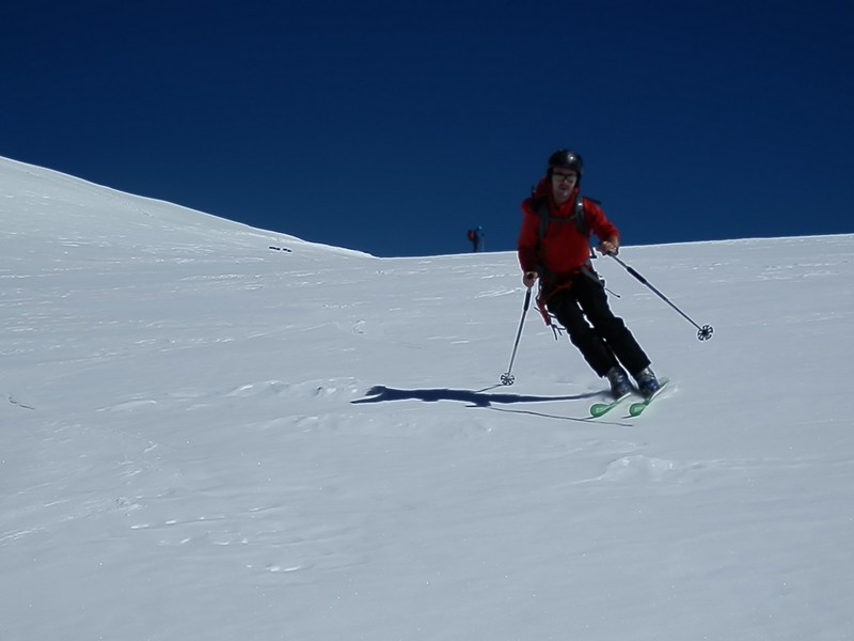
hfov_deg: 26.7
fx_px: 1801
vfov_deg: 20.2
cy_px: 320
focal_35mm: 73
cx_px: 427
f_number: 12.7
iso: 80
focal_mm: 13.1
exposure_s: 1/320
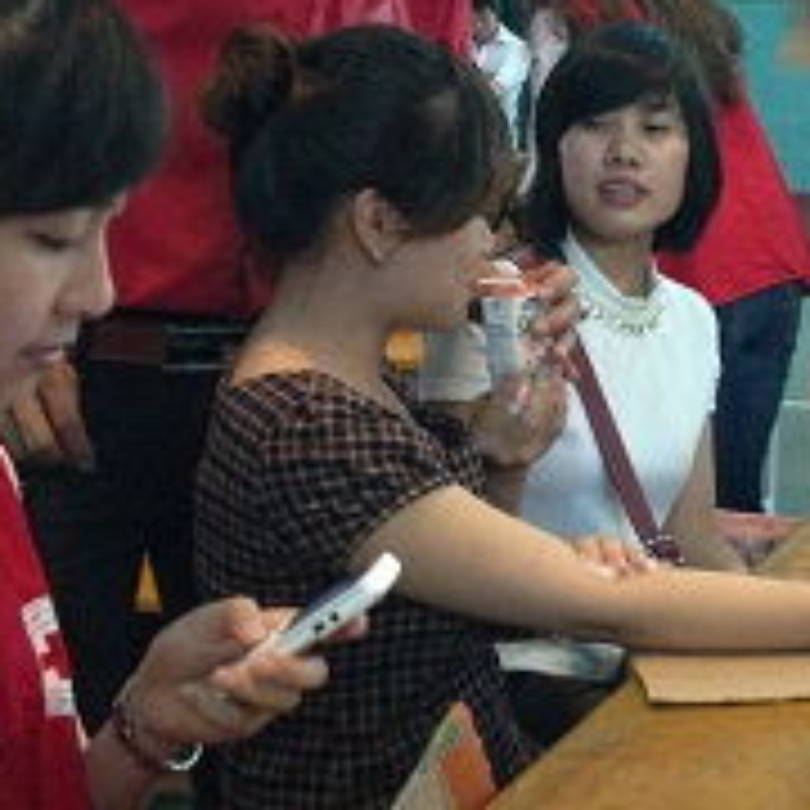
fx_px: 1800
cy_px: 331
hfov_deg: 24.8
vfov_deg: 25.3
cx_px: 675
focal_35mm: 68
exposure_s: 1/20
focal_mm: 4.12
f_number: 2.4
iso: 320
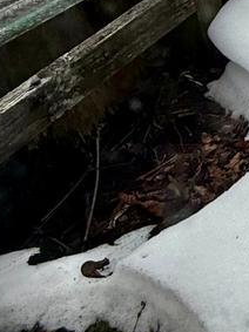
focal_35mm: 76
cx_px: 667
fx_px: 729
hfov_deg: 12.6
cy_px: -92
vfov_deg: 23.0
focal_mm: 2.22
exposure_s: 1/3891
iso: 50
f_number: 2.2
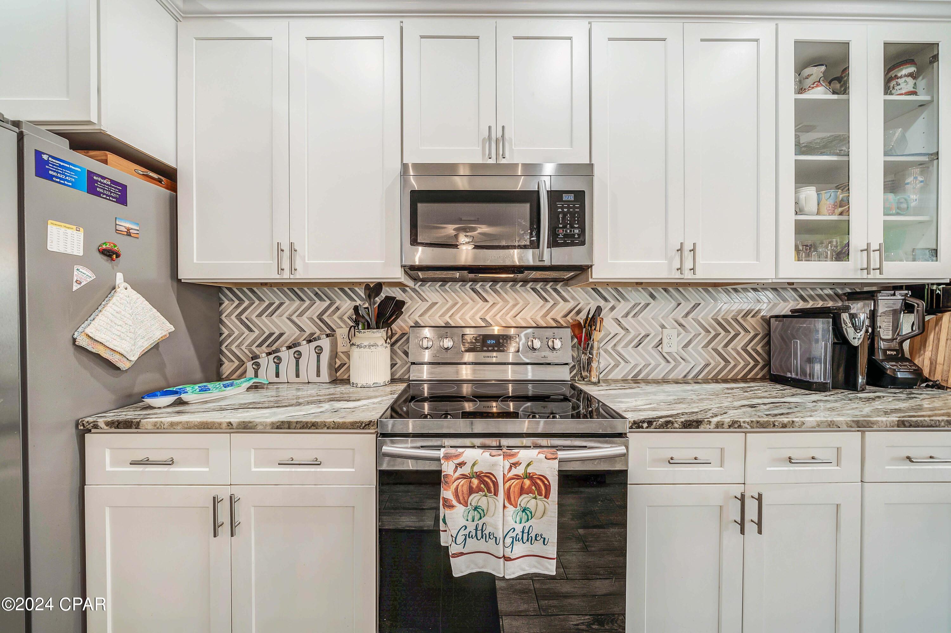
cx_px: 476
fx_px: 317
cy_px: 316
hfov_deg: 112.6
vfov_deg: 90.0
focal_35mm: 12
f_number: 5.6
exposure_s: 1/10
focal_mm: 12
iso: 100
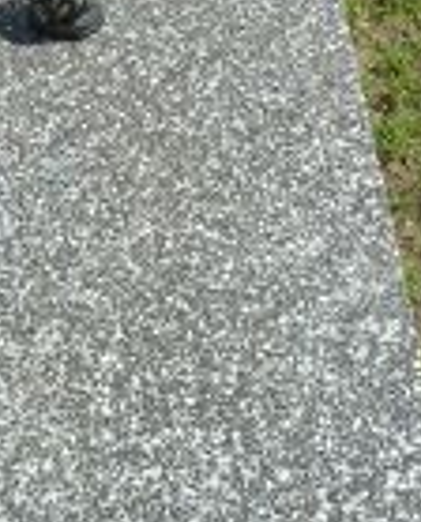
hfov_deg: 18.0
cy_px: 71
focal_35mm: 84
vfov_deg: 22.2
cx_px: 26
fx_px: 1303
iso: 80
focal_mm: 4.1
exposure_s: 1/500
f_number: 5
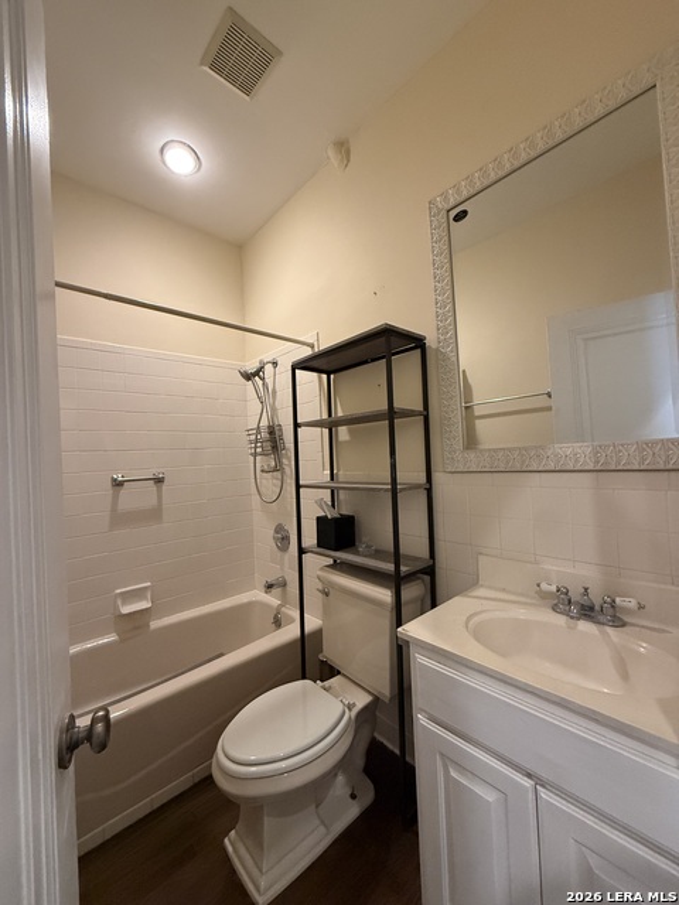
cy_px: 452
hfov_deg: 85.7
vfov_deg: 102.1
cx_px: 340
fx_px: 366
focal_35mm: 14
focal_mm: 2.22
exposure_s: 1/60
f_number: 2.2
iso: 500
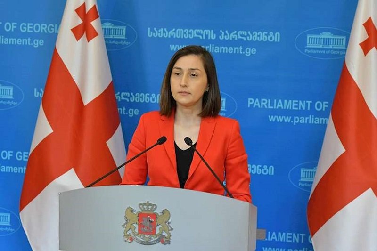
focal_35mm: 105
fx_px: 1099
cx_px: 188
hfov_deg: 19.5
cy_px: 126
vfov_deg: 13.0
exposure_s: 1/100
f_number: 4.5
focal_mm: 70
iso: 2500
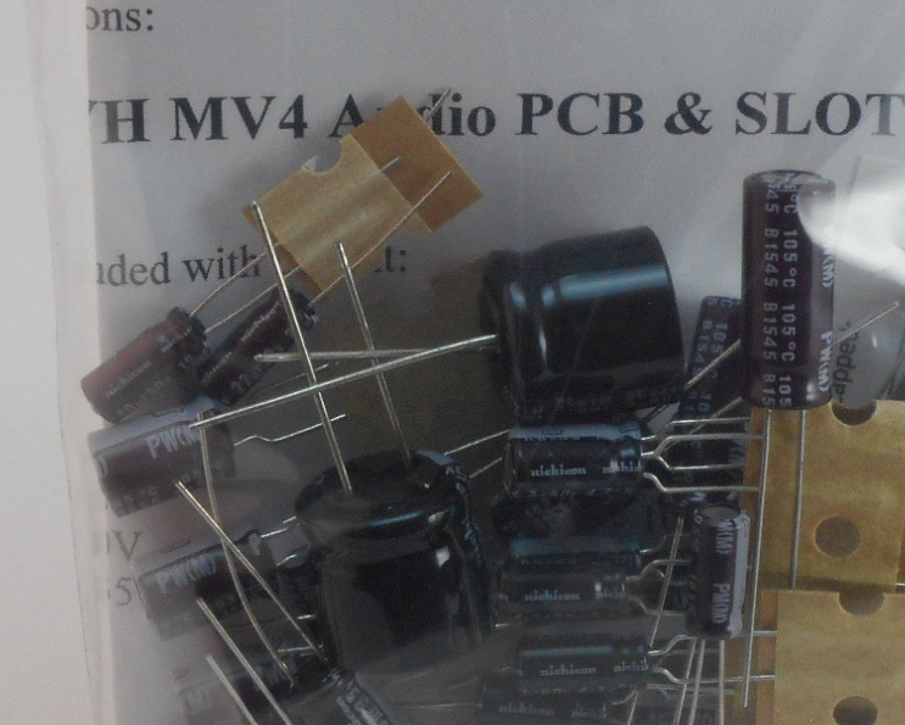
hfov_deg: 11.0
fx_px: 4716
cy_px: 269
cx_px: 605
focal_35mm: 176
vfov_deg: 8.8
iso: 250
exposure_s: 1/30
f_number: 5.1
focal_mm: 10.5
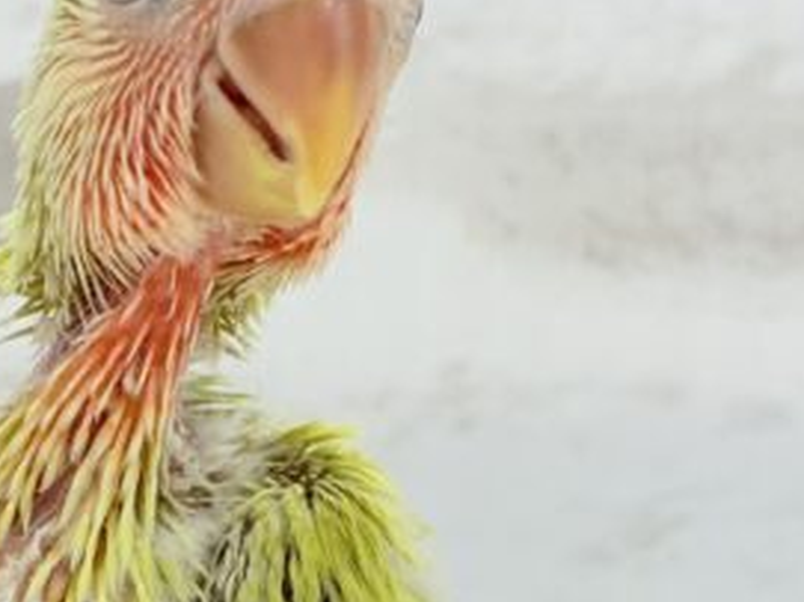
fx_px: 2856
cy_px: 466
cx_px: 151
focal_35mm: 123
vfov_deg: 12.0
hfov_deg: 15.9
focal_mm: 5.96
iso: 80
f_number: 1.6
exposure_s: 1/100
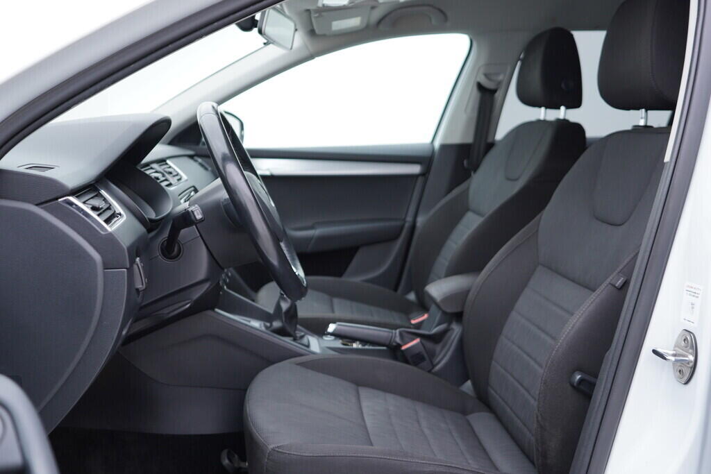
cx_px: 356
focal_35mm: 36
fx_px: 711
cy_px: 237
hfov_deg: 53.1
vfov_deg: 36.9
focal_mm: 24
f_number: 2.8
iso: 125
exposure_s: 1/40
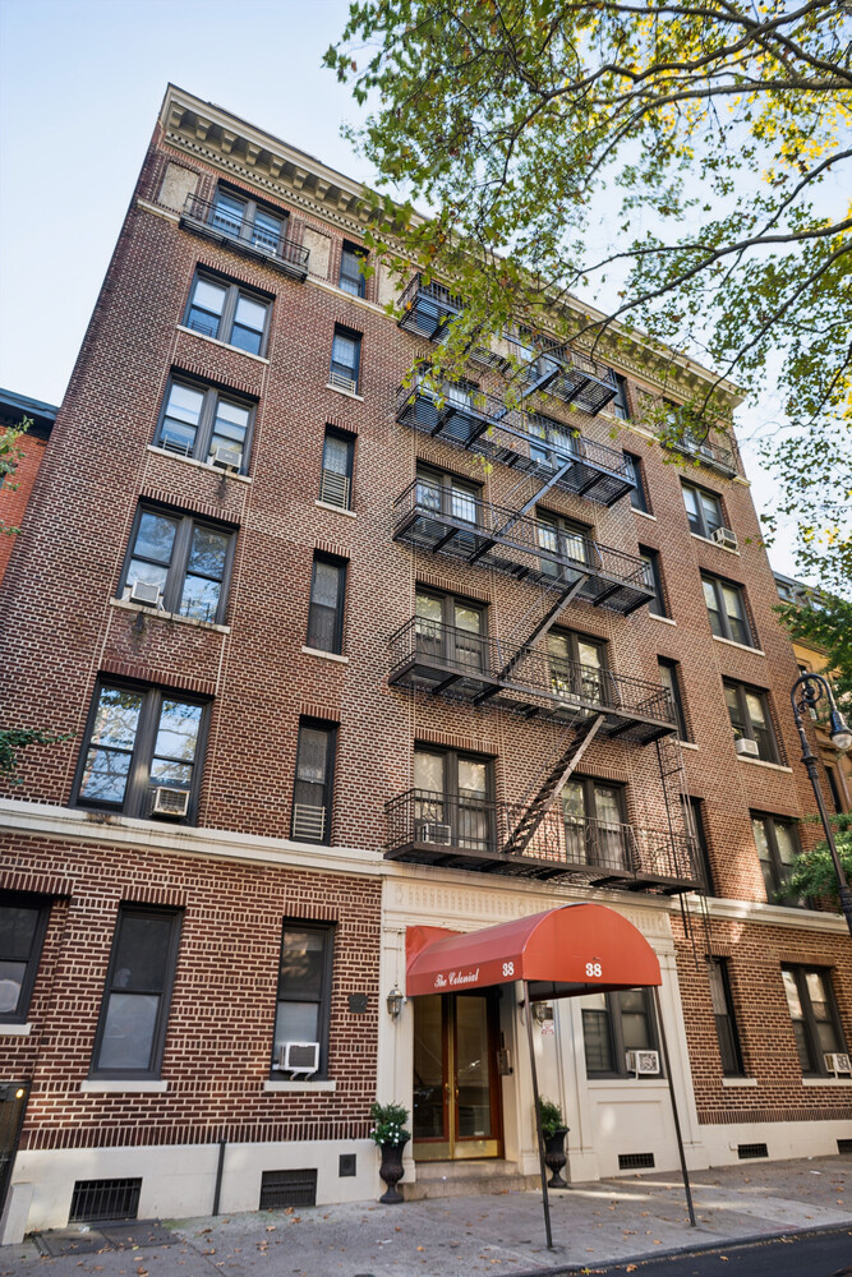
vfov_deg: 78.6
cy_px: 638
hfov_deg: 57.2
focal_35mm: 22
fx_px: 781
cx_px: 426
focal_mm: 22
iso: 100
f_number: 8
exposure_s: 1/8
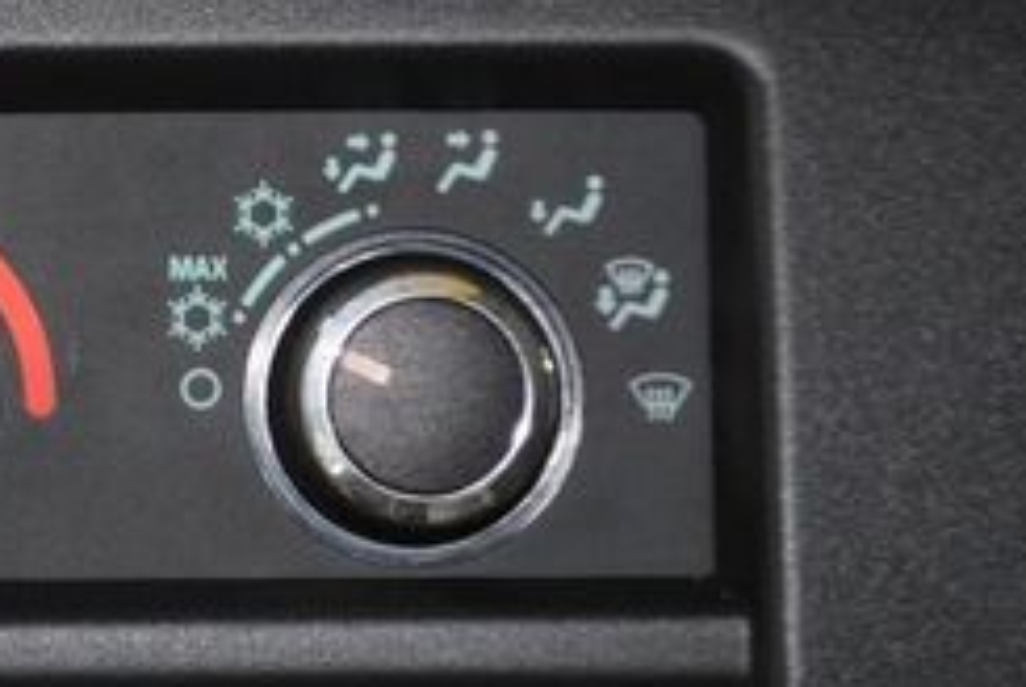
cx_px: -184
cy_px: 421
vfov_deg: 6.4
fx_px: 6143
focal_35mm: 215
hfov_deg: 9.4
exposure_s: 1/30
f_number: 5.6
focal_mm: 55
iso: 2000
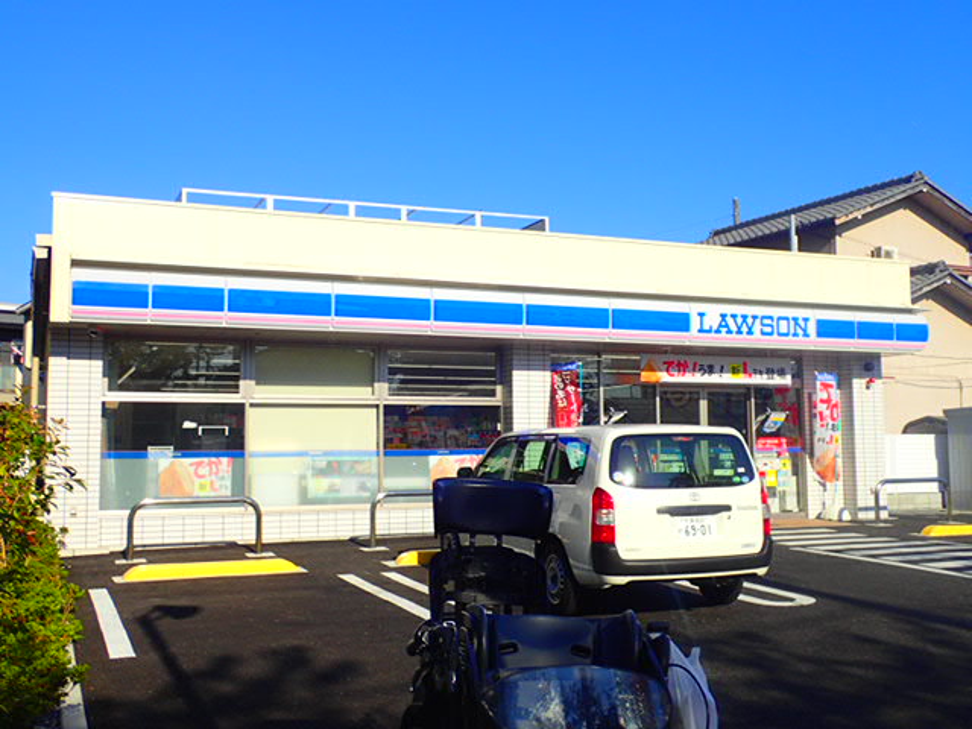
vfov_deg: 37.7
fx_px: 1067
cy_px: 364
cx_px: 486
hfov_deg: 49.0
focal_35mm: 38
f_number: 10
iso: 100
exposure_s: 1/160
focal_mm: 6.86
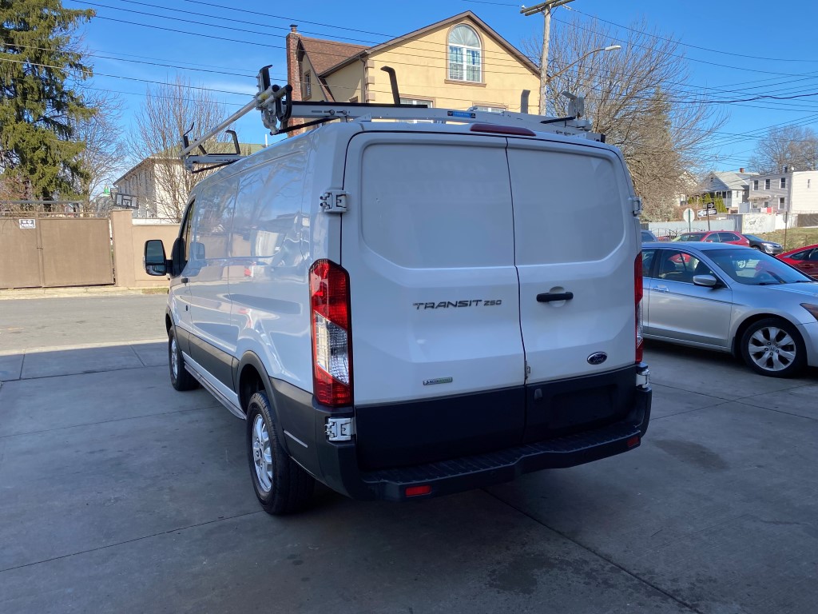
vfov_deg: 53.1
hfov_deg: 67.3
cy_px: 307
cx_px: 409
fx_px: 614
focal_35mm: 26
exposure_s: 1/1220
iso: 32
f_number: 1.8
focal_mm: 4.25
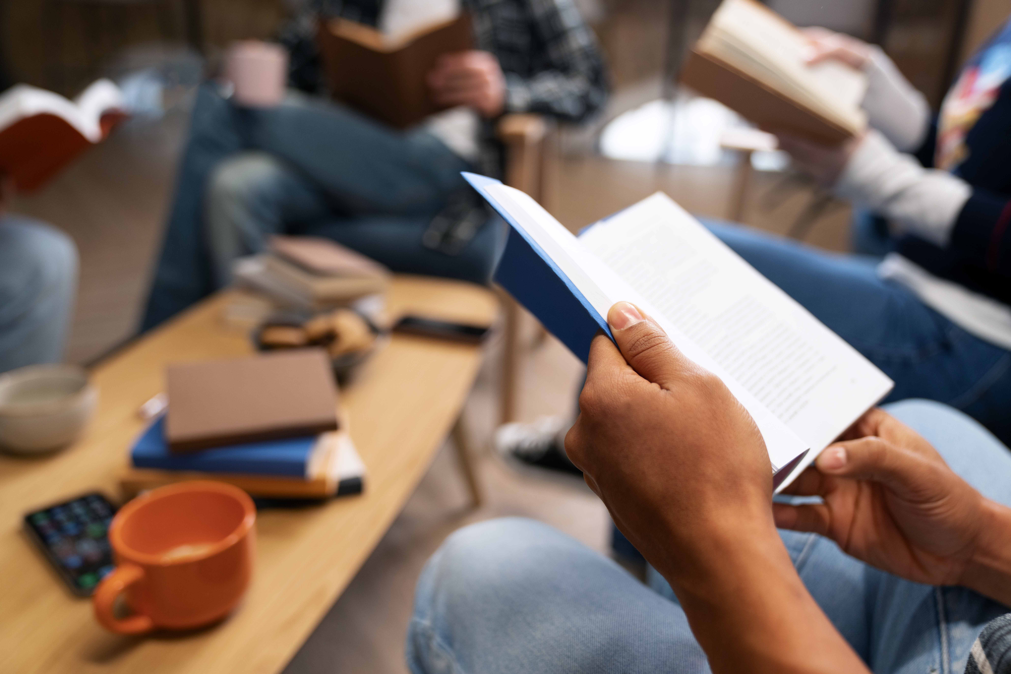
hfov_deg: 57.2
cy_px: 337
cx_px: 506
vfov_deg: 40.0
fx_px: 927
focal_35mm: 33
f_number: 2.8
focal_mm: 33
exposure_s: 1/160
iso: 640
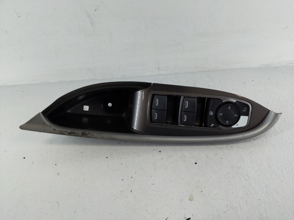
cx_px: 147
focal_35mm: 25
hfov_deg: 69.4
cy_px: 110
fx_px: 212
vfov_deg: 54.9
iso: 58
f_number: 1.73
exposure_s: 1/124
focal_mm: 4.38
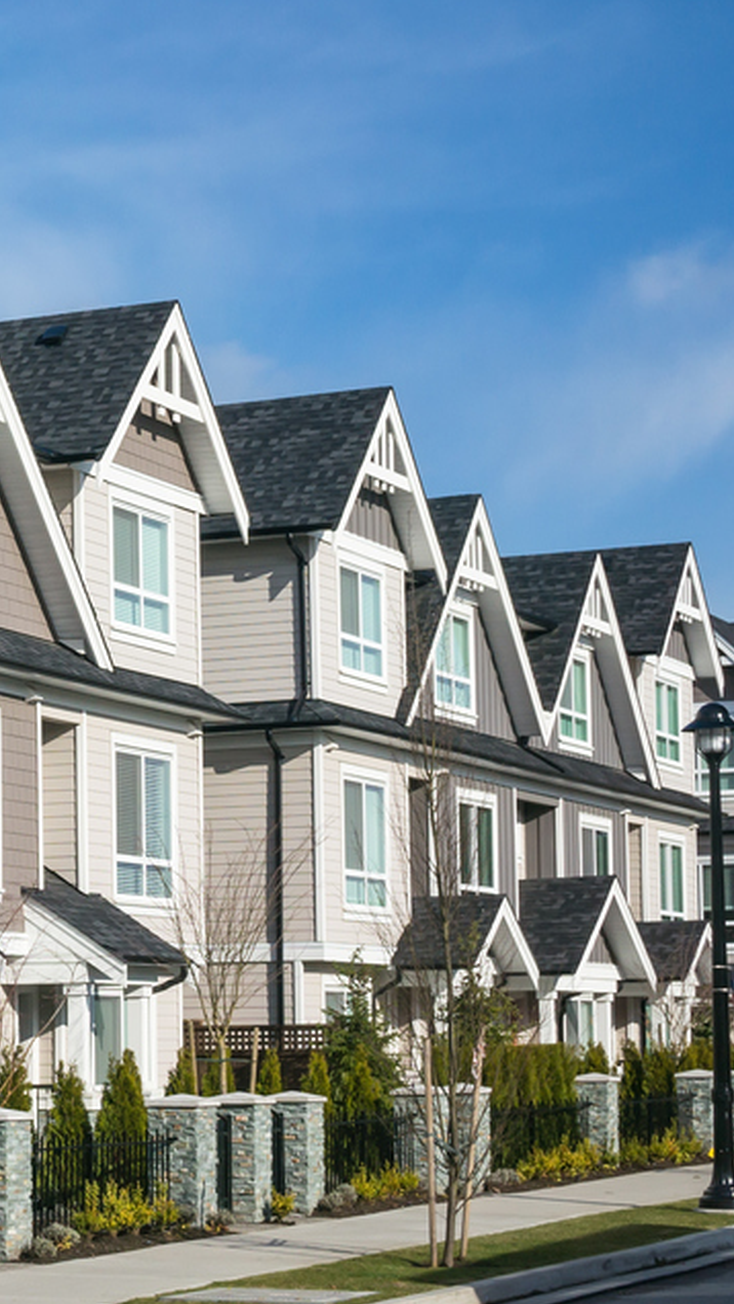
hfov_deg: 12.5
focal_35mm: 93
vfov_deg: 22.9
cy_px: 583
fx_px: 3216
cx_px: -307
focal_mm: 30
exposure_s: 1/320
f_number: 8
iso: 200
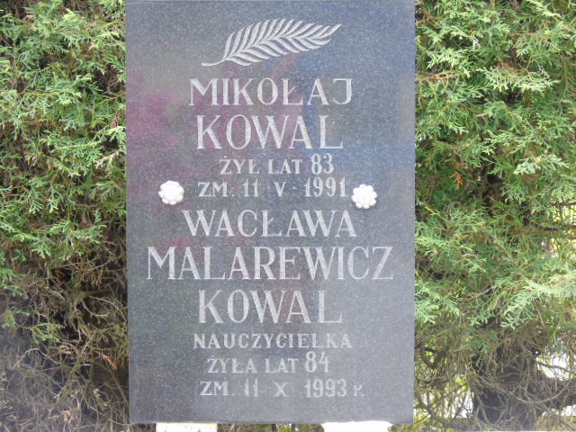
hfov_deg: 10.6
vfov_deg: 8.0
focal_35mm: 186
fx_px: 3095
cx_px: 288
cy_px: 216
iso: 400
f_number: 5
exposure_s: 1/60
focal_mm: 33
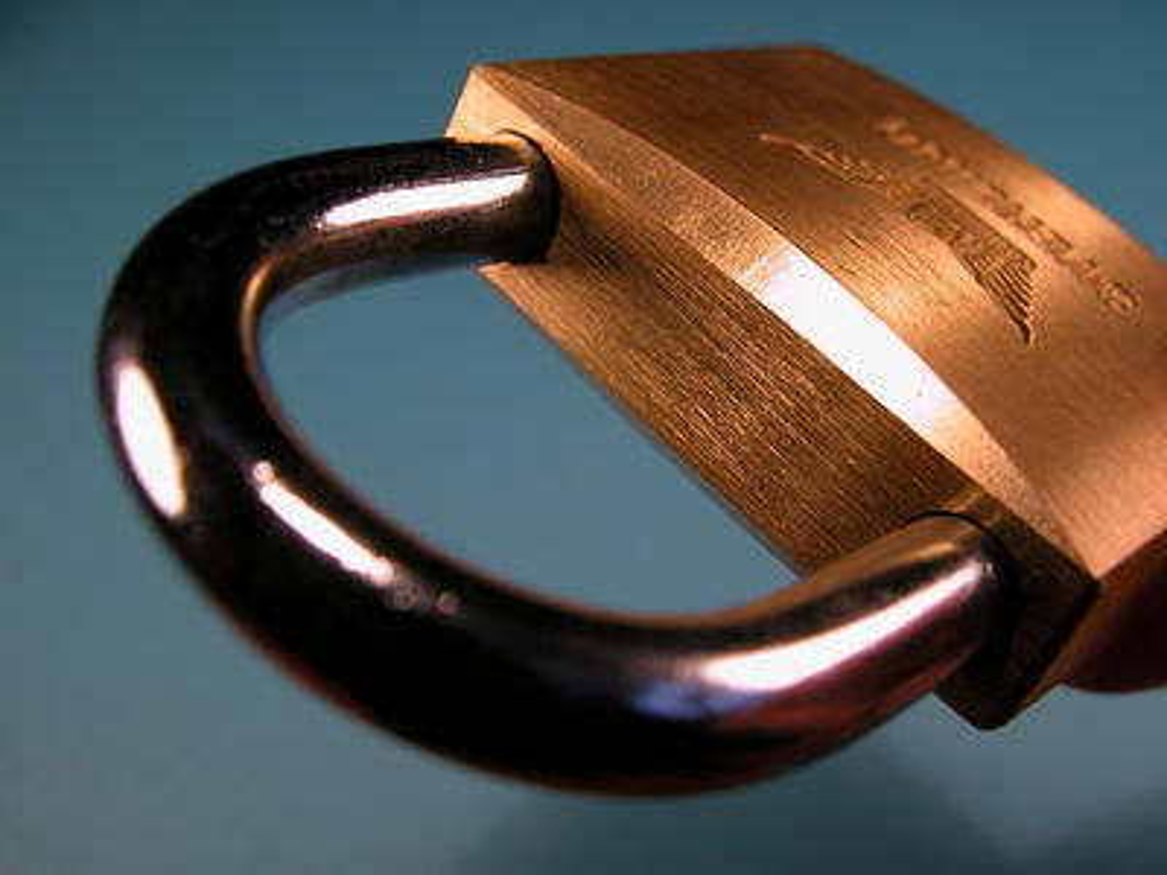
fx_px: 1686
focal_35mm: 50
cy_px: 438
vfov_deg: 29.1
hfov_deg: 38.2
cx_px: 584
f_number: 4.3
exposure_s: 1/100
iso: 100
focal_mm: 12.7
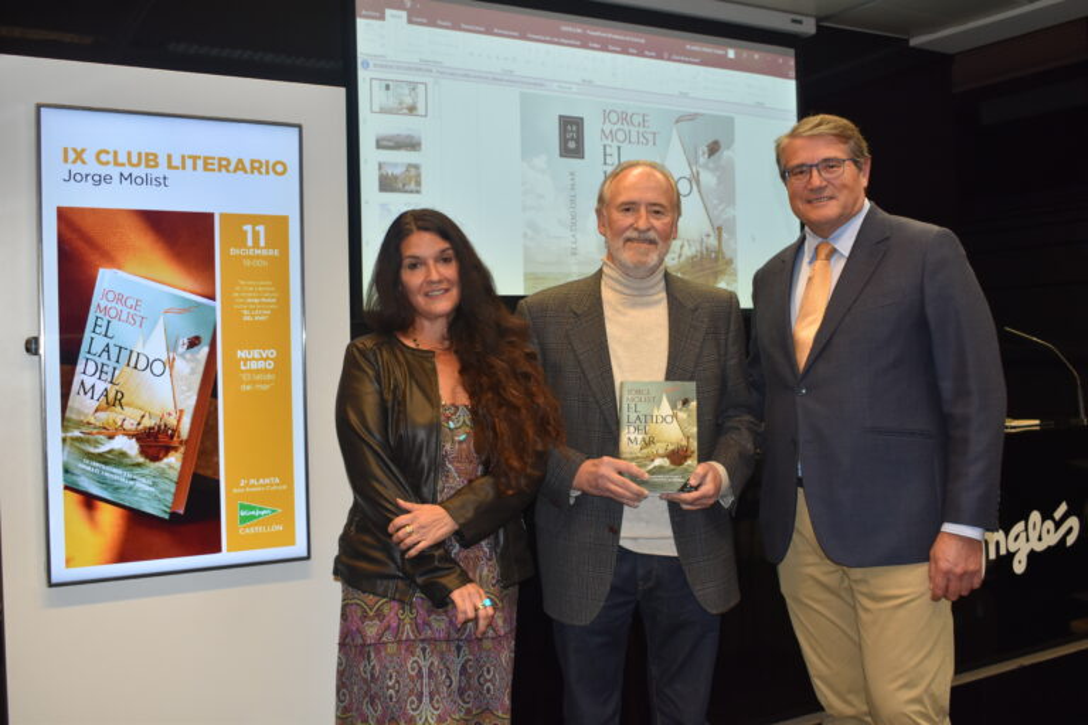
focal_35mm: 36
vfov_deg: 36.9
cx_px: 544
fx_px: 1088
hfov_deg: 53.1
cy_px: 362
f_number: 5.6
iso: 500
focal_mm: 24
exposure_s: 1/125
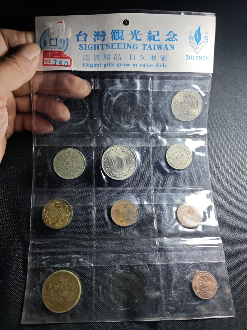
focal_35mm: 24
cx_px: 124
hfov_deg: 56.8
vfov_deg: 71.6
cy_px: 165
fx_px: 228
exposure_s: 1/50
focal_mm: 5.84
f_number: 1.6
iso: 80
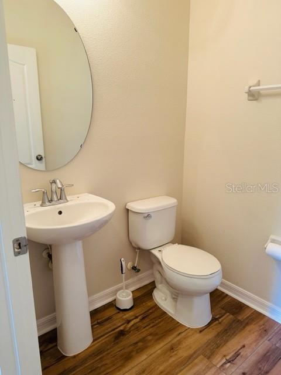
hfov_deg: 56.8
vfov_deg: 71.6
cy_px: 188
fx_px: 260
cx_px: 140
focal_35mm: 24
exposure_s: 1/60
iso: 160
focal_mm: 6.86
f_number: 1.78
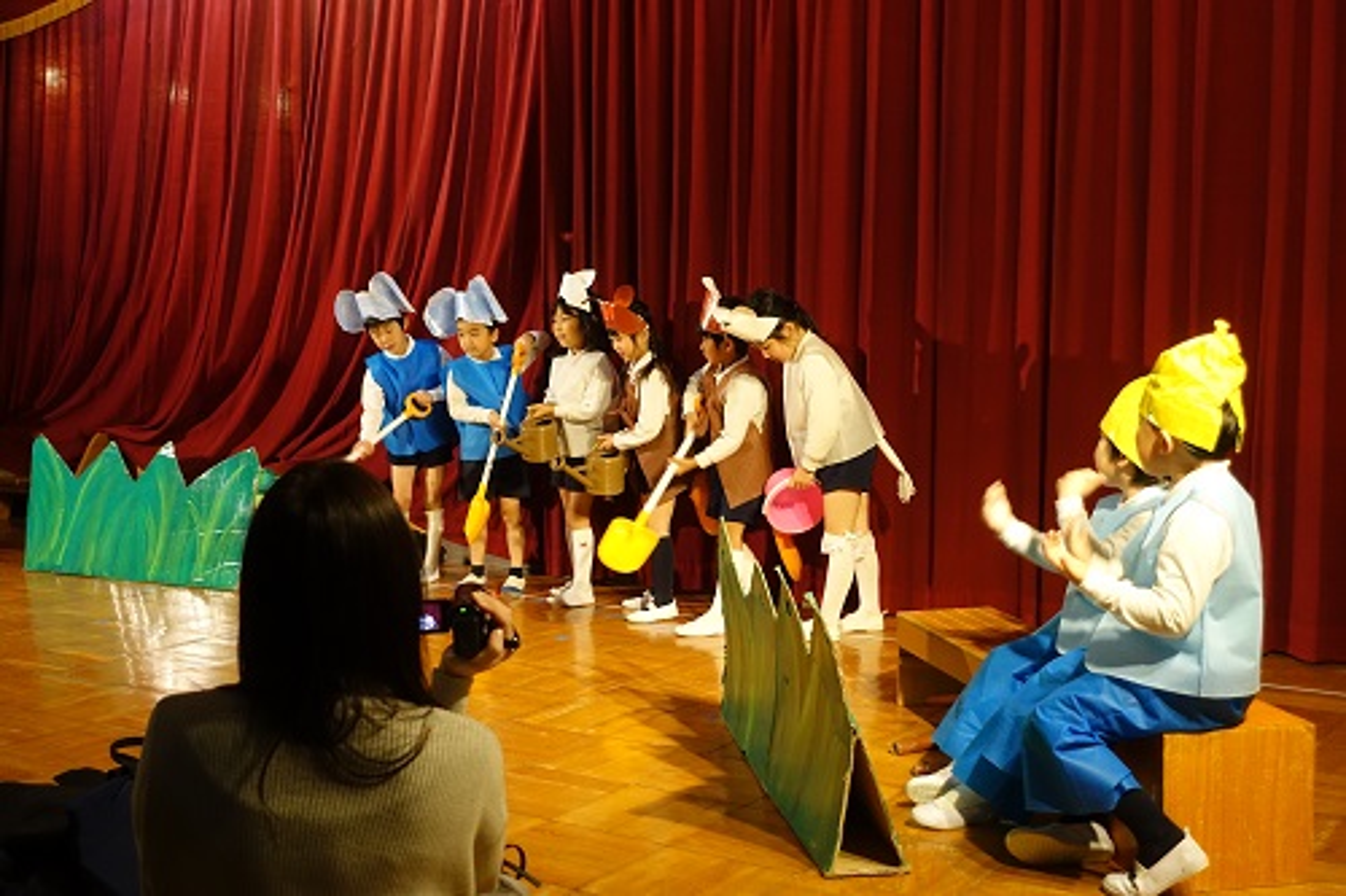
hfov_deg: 45.4
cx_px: 673
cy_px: 448
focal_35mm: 43
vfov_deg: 31.2
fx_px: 1607
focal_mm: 15.94
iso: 800
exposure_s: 1/50
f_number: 2.8
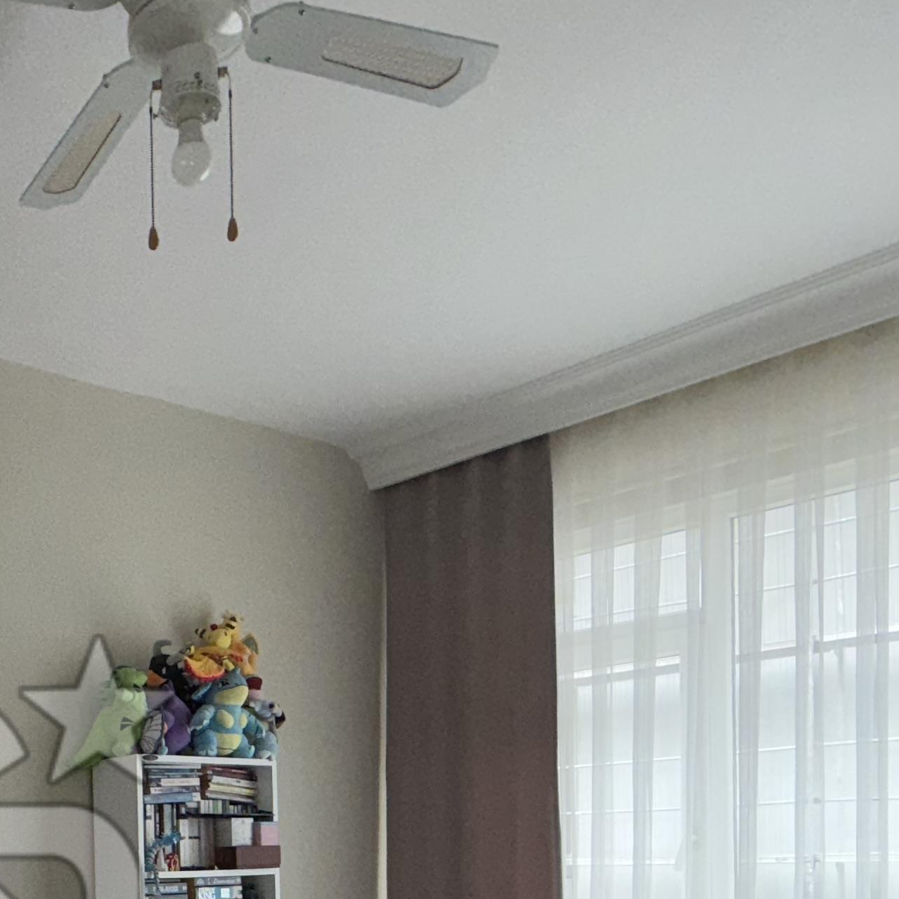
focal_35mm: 39
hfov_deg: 37.4
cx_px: -34
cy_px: 881
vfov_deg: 38.5
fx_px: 1146
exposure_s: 1/122
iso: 50
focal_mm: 2.22
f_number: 2.2
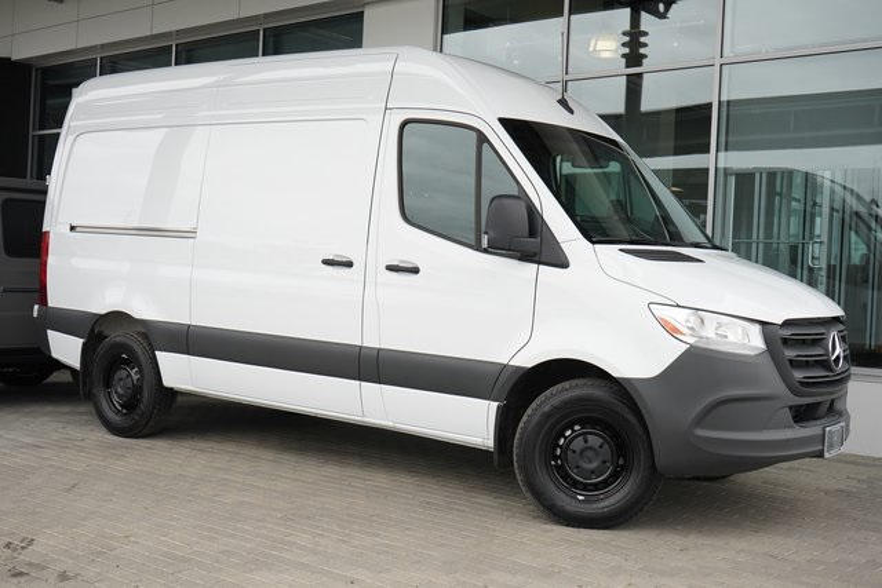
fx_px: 1005
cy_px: 294
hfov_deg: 47.4
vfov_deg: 32.6
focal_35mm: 41
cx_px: 441
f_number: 8
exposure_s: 1/1000
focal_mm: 41
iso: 1250
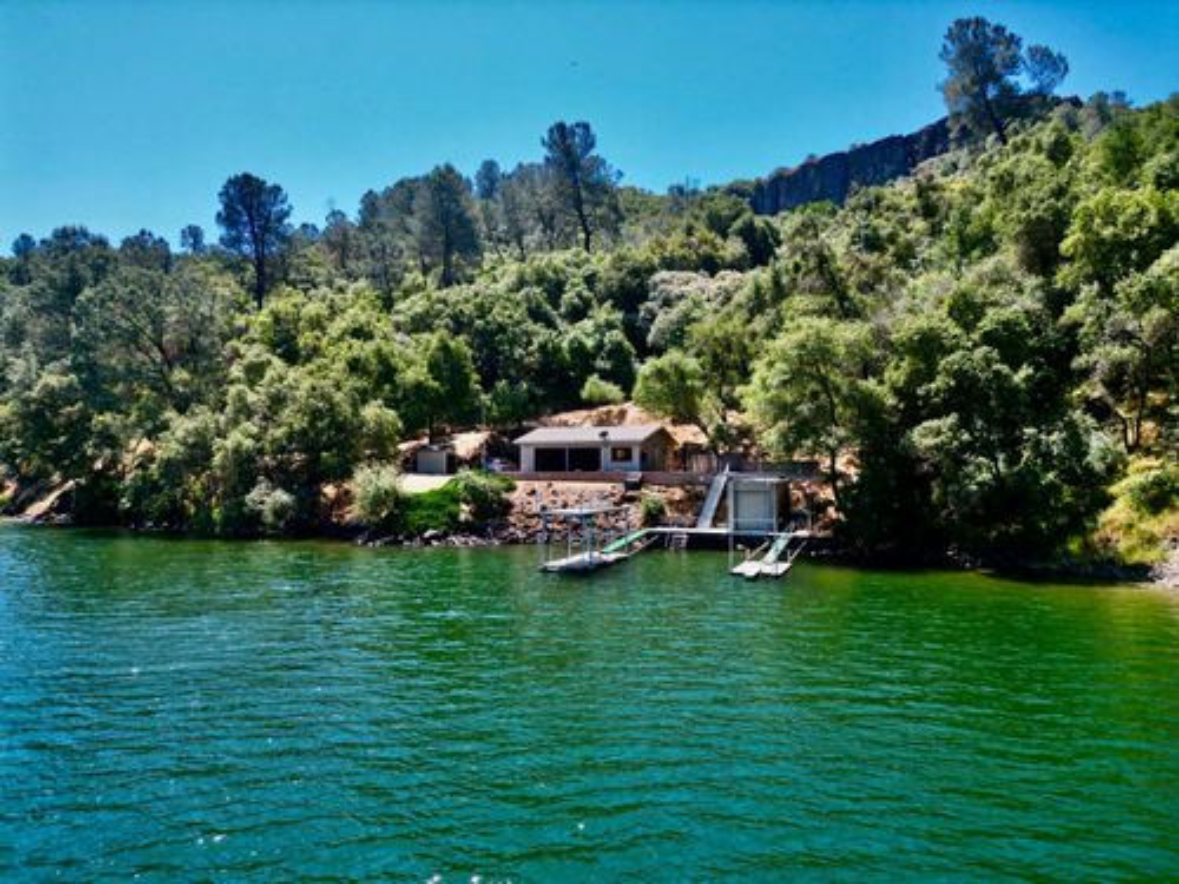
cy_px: 442
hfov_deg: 71.6
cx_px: 590
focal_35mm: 24
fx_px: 817
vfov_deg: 56.8
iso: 200
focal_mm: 6.72
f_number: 1.7
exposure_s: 1/1600
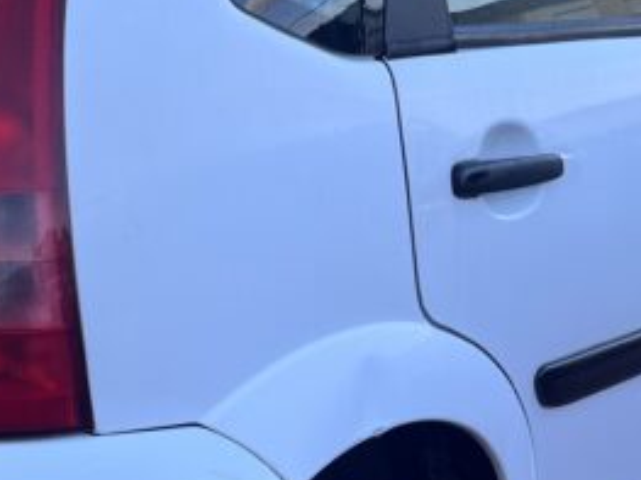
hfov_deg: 24.5
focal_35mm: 79
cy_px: 312
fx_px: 1462
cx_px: 178
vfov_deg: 18.6
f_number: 1.6
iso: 50
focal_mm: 5.1
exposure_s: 1/384
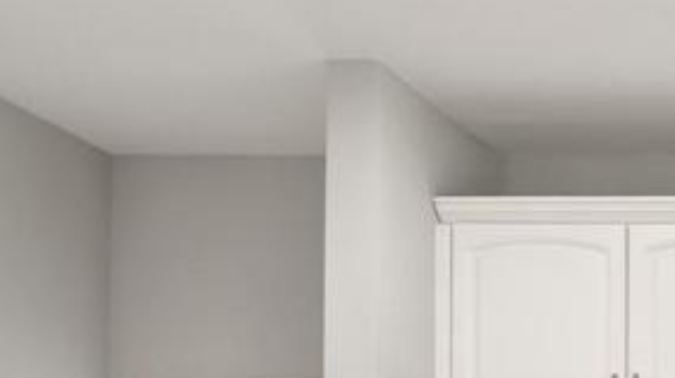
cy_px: 662
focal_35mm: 75
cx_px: 1261
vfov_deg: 14.3
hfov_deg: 19.6
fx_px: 1341
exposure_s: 1/8
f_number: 4
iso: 100
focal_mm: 14
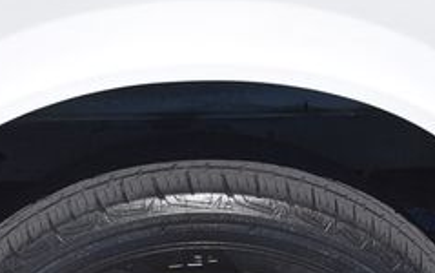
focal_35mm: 139
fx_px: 1650
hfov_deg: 15.0
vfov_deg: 9.3
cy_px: 363
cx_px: 177
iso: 100
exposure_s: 1/320
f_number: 9
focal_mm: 34
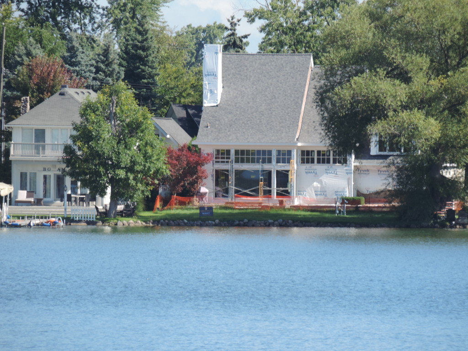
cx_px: 234
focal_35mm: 550
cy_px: 176
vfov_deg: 2.7
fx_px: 7436
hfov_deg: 3.6
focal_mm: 98.1
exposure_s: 1/250
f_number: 4.9
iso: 90
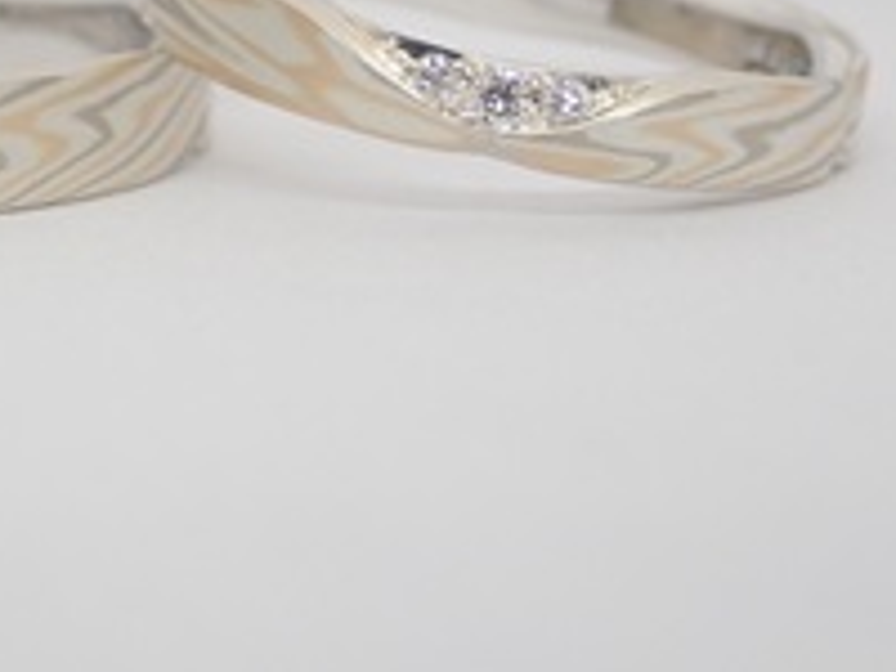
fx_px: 4478
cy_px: 83
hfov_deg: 11.4
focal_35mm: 173
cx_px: 116
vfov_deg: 8.6
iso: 200
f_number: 4.1
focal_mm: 13.65
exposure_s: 1/125
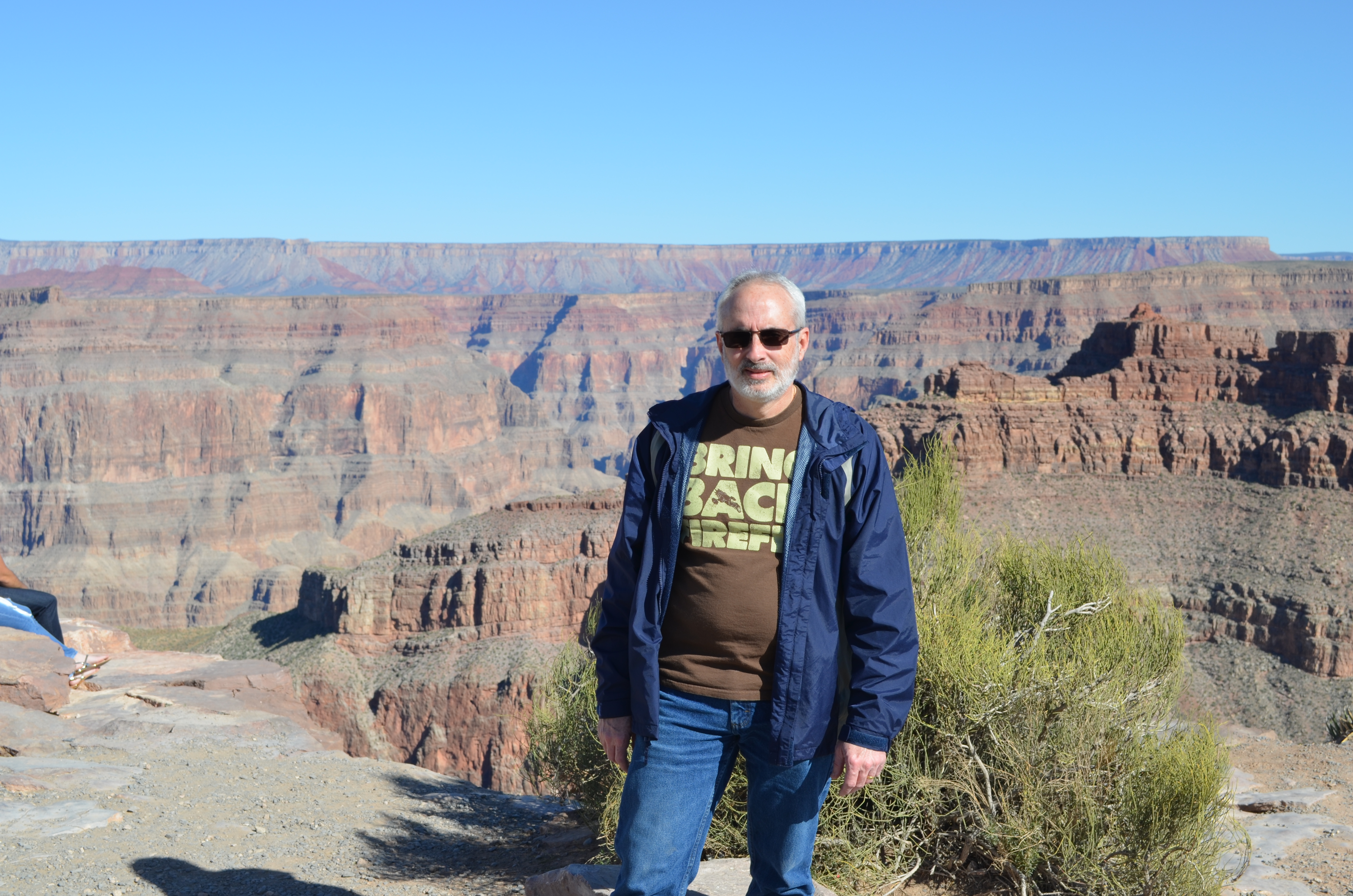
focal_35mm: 48
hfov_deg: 41.2
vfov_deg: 28.0
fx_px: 1800
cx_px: 676
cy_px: 448
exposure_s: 1/250
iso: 110
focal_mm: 32
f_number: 8
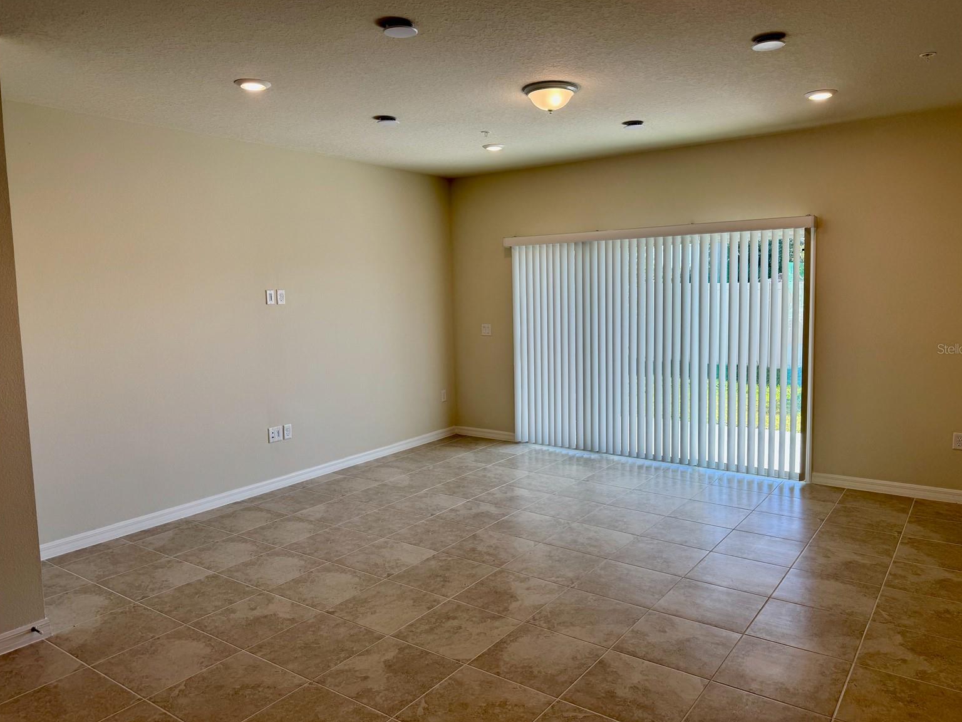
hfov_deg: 69.4
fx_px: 695
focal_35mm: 25
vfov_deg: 54.9
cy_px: 348
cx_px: 495
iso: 80
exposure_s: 1/356
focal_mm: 6.76
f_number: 1.78
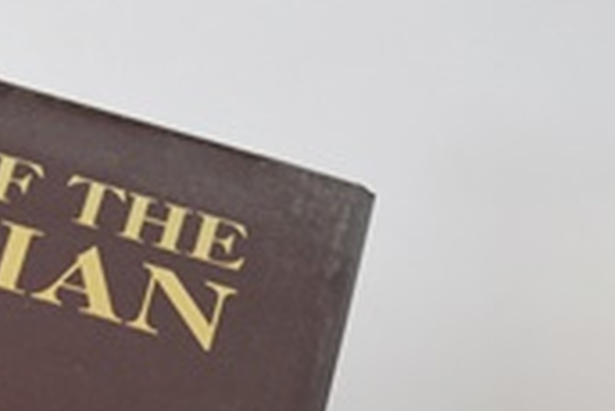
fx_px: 2684
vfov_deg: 8.6
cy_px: 575
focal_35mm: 157
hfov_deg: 12.3
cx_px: -379
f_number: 5
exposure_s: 1/100
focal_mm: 30
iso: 400
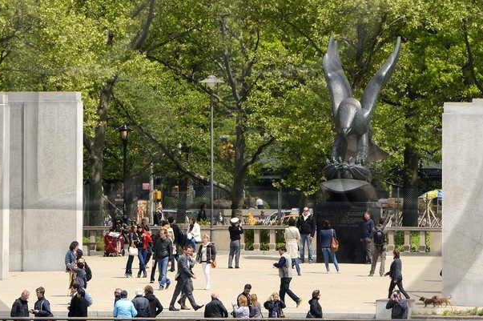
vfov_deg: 2.6
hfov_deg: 3.9
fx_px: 7118
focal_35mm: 531
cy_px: 79
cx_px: 194
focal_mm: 200
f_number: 8
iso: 200
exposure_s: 1/500
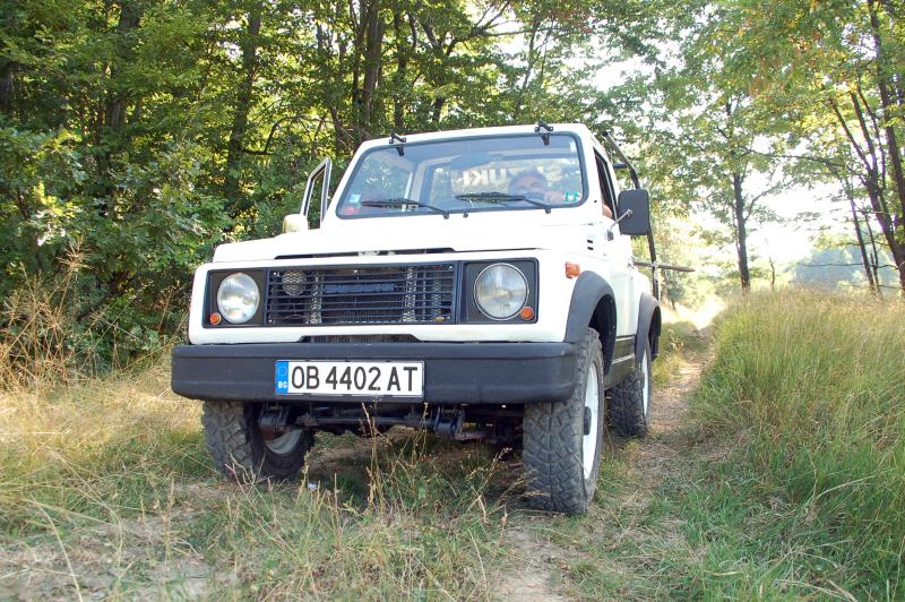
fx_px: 904
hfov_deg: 53.2
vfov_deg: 36.8
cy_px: 301
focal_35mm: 36
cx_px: 452
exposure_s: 1/80
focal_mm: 24
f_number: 8
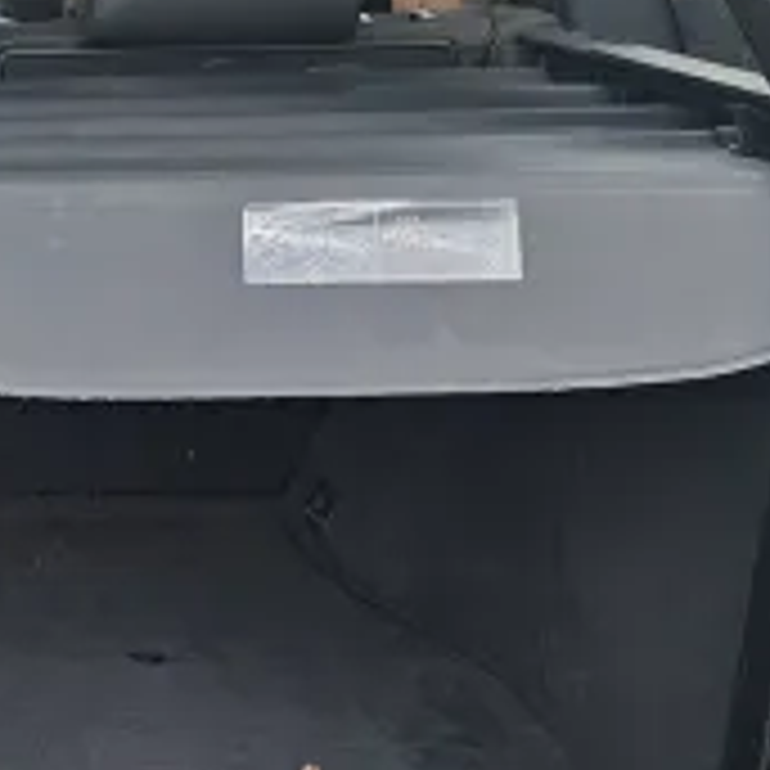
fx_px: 1913
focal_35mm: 76
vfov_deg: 22.6
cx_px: -329
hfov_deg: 20.1
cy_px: 540
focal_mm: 5.54
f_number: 1.8
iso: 50
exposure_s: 1/100
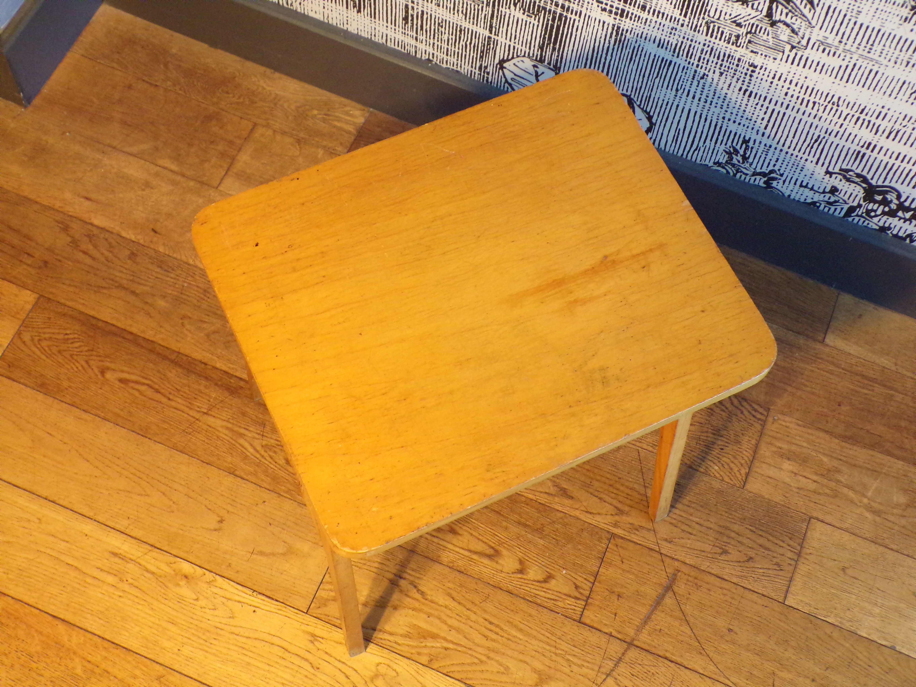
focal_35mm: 42
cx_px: 458
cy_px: 344
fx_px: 1111
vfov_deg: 34.3
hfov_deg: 44.8
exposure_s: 1/20
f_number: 3.4
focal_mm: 7.6
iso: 472
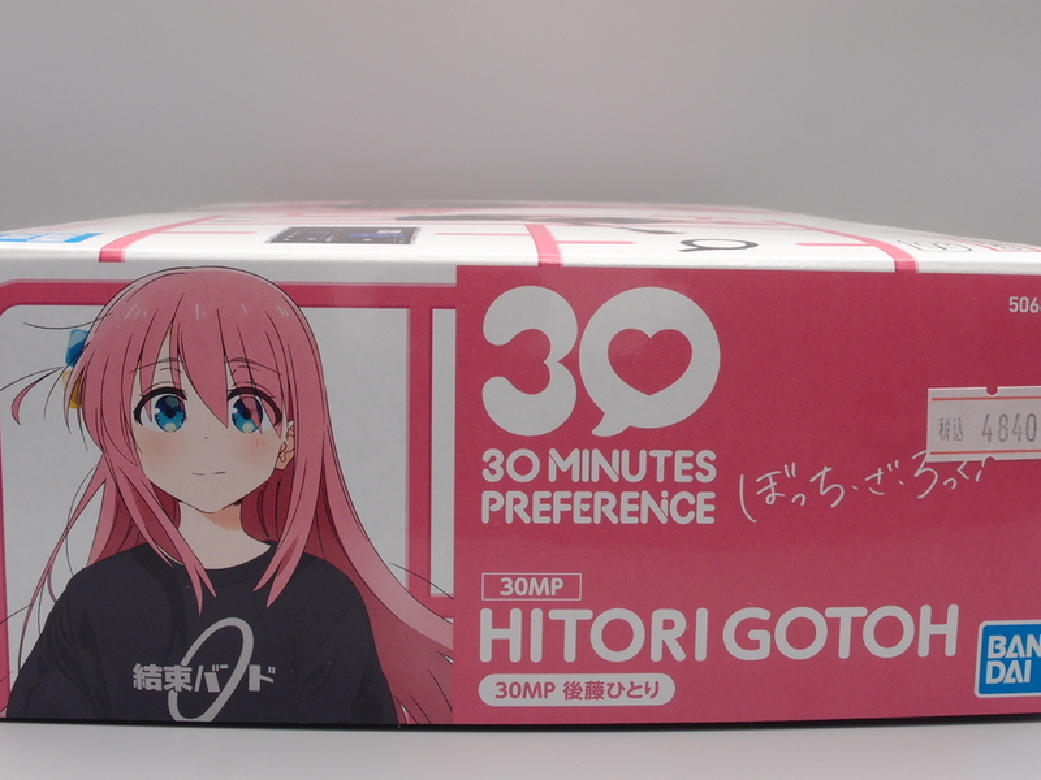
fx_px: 1383
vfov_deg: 31.5
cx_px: 520
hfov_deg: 41.2
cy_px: 390
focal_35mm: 46
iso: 100
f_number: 8
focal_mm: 9.87
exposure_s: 1/8
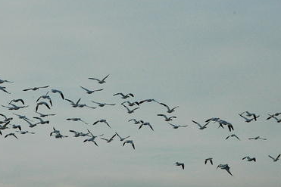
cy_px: 78
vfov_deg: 7.6
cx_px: 148
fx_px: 1412
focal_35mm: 181
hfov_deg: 11.4
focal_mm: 70
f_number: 16
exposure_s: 1/1000
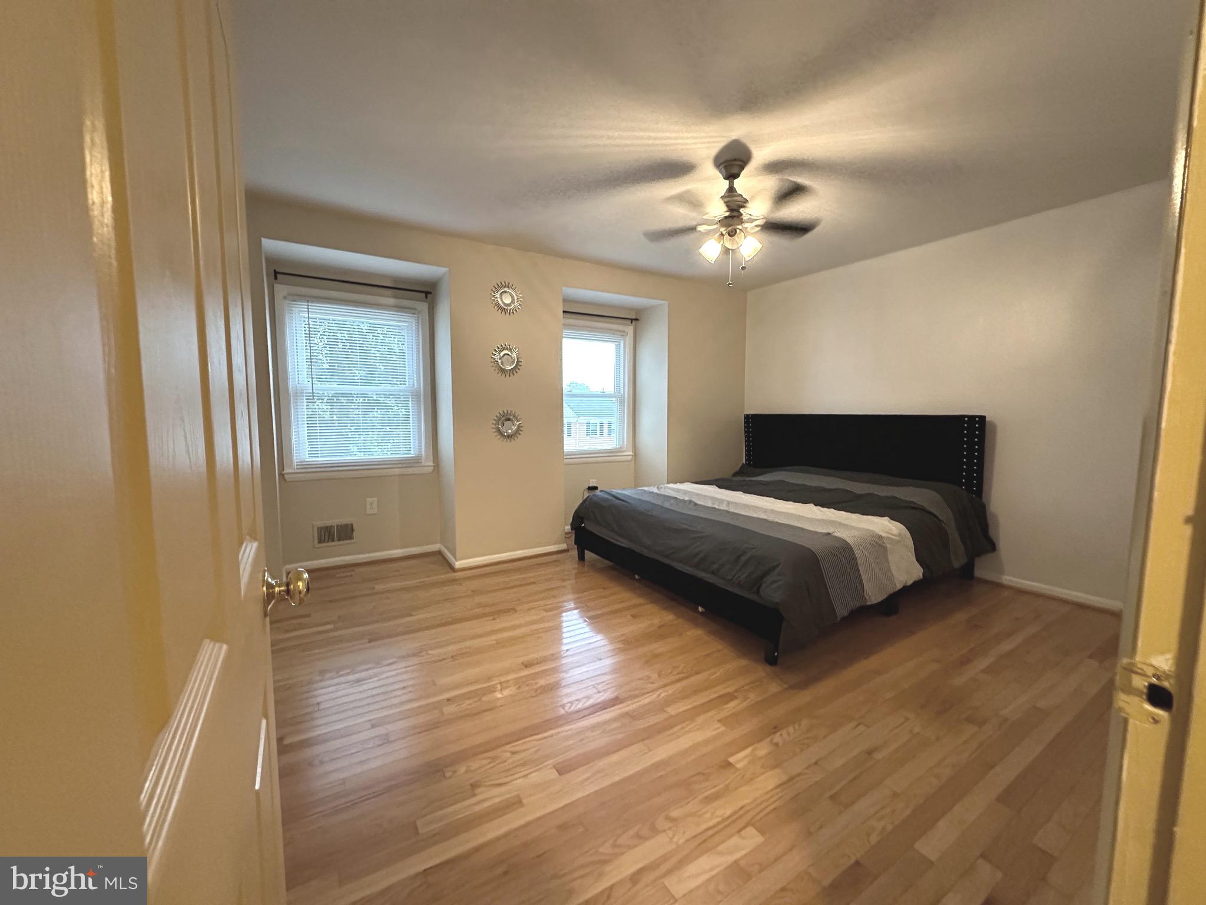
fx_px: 488
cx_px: 603
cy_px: 452
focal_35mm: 14
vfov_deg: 85.7
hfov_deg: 102.1
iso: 800
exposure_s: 1/60
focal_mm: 2.22
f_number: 2.2
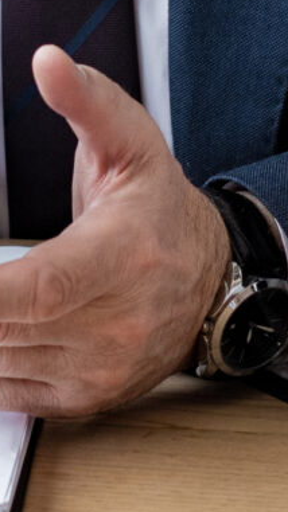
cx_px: 74
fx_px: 4784
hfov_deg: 3.4
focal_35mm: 352
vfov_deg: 6.1
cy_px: -130
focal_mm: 50
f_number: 4
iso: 320
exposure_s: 1/200
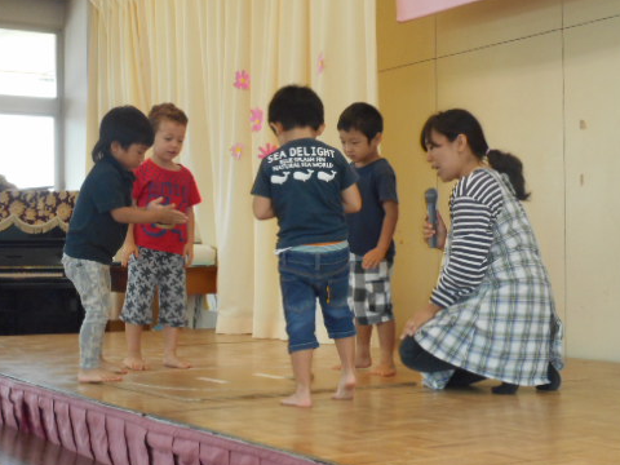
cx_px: 283
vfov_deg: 21.6
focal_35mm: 68
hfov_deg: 28.5
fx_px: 1218
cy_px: 244
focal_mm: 9.1
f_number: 4.9
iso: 360
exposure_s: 1/60
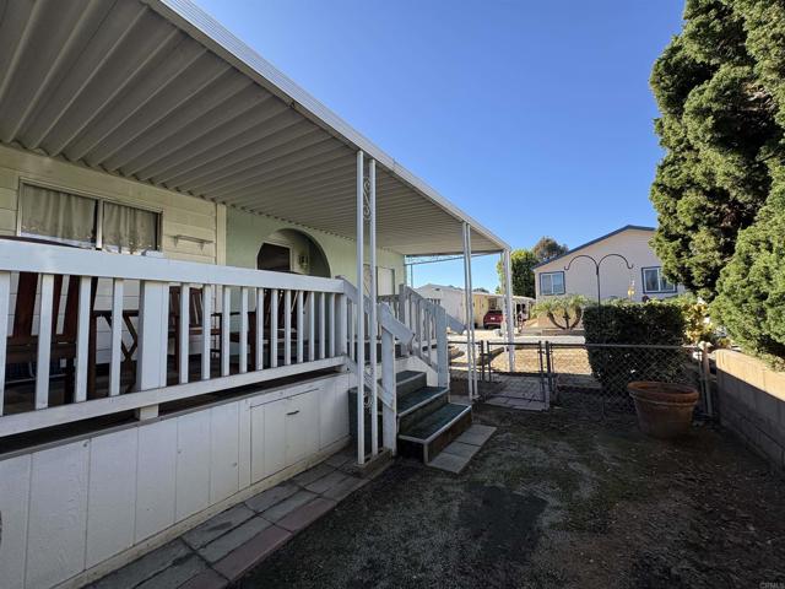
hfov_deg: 102.1
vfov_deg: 85.7
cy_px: 294
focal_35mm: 14
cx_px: 392
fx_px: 317
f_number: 2.2
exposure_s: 1/821
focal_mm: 2.22
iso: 64
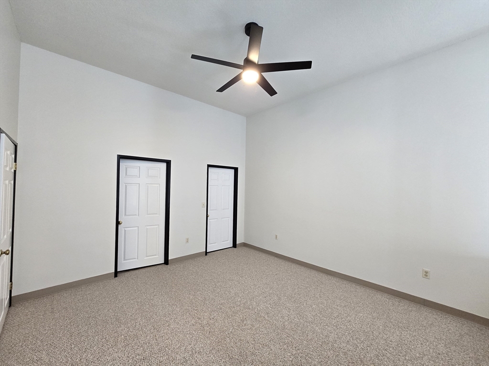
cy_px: 183
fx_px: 184
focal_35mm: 13
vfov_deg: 89.9
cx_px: 244
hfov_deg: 106.2
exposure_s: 1/60
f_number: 2.2
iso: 250
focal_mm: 2.2
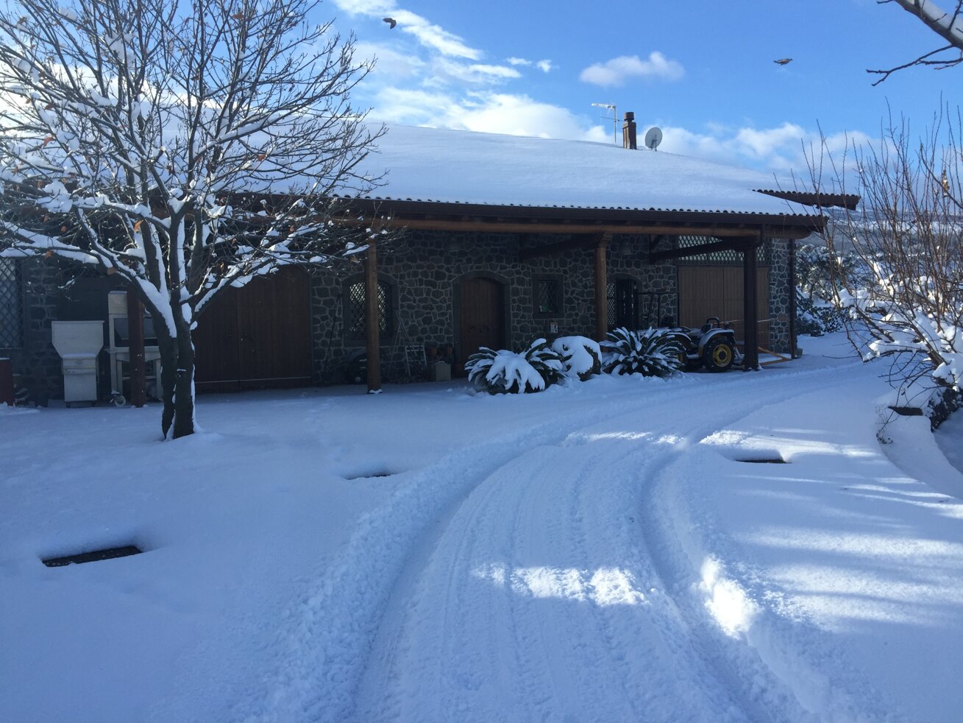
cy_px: 362
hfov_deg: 61.7
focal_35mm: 29
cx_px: 482
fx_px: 807
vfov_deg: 48.2
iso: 32
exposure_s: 1/1319
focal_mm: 4.15
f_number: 2.2
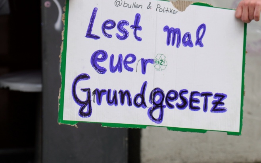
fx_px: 1166
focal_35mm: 164
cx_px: 168
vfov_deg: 8.0
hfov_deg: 12.8
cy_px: 51
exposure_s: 1/500
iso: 100
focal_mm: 66
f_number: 2.8
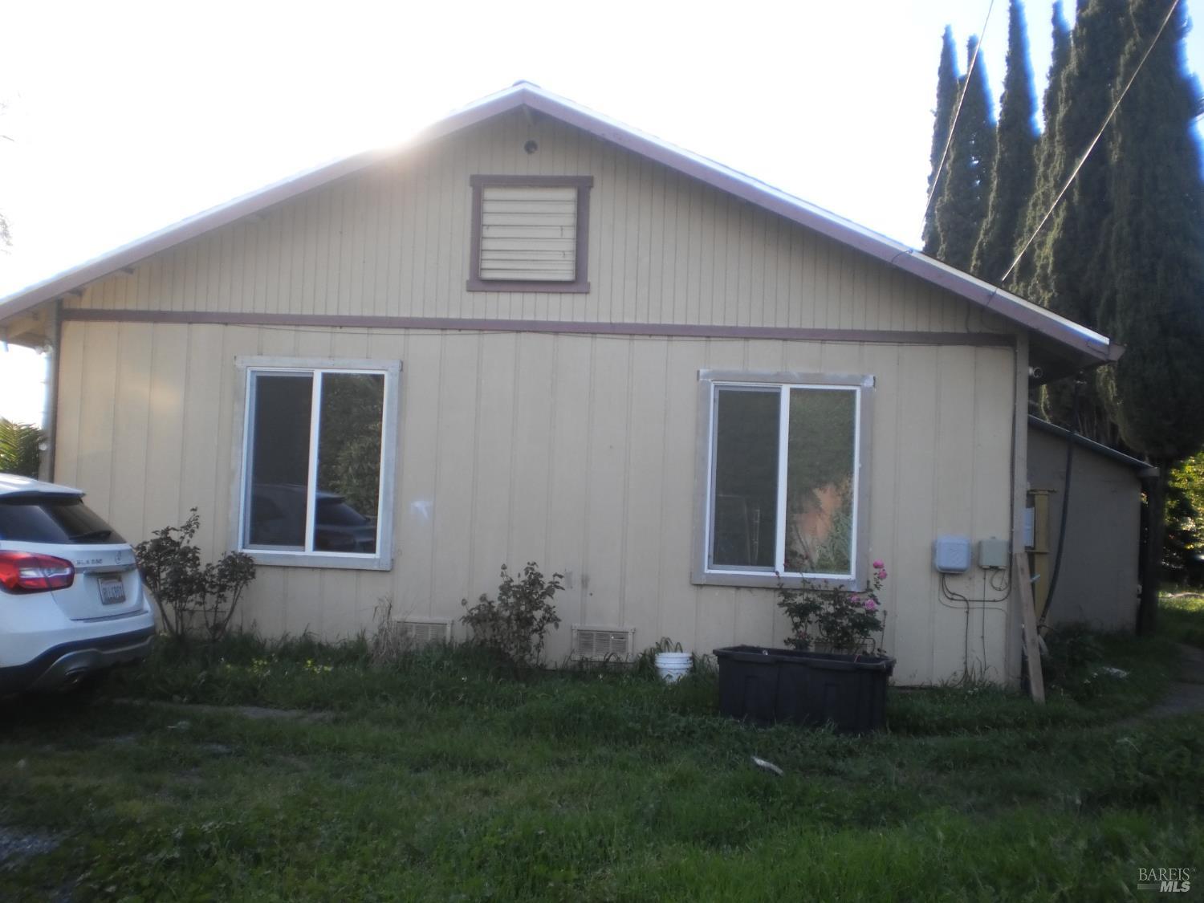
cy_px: 452
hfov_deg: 51.4
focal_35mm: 36
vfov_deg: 39.7
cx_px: 602
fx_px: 1252
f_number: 3.1
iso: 100
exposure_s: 1/250
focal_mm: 6.3
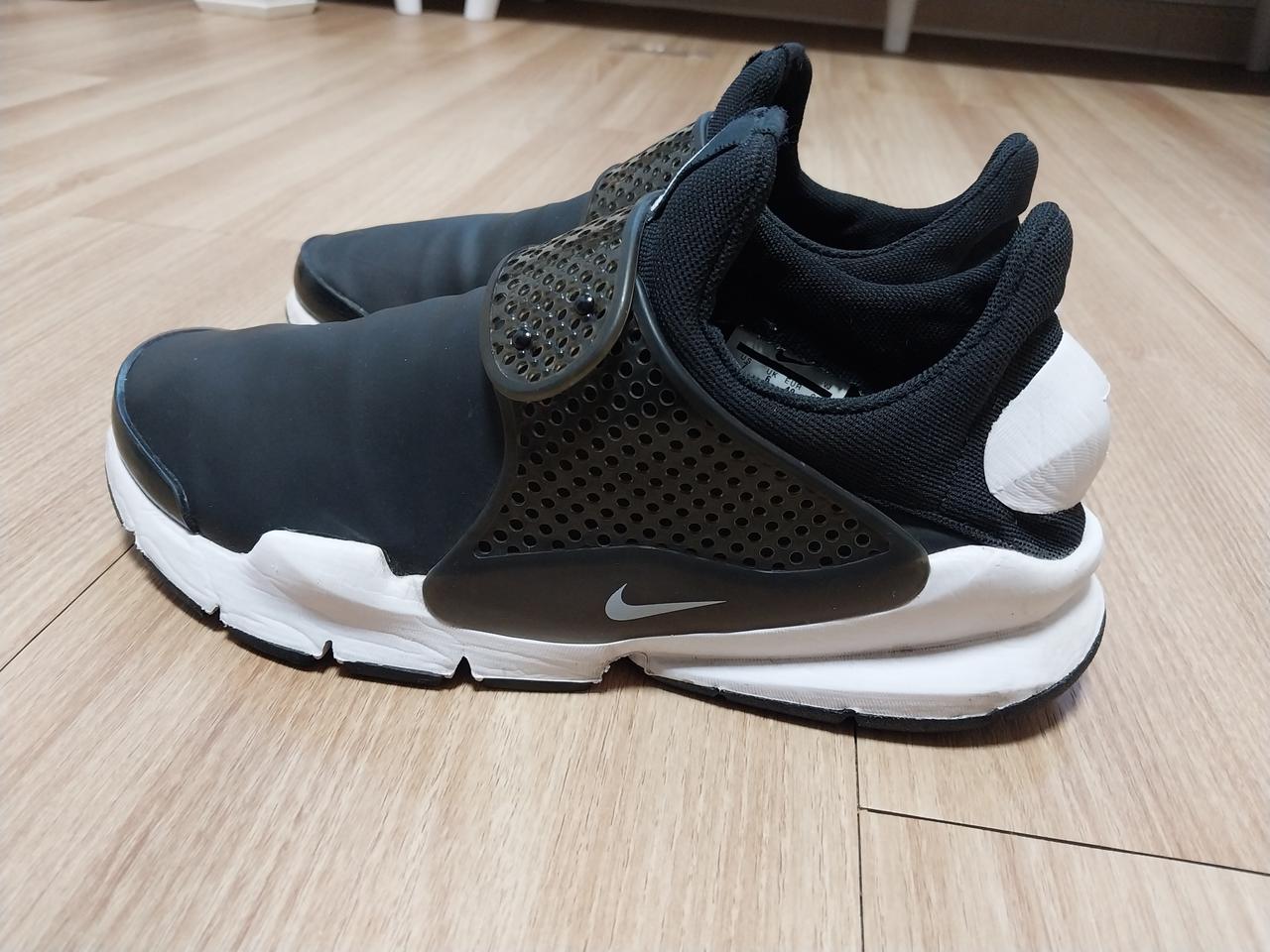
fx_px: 954
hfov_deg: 67.3
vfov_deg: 53.1
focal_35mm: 26
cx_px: 635
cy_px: 476
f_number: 1.8
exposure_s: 1/24
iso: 400
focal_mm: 4
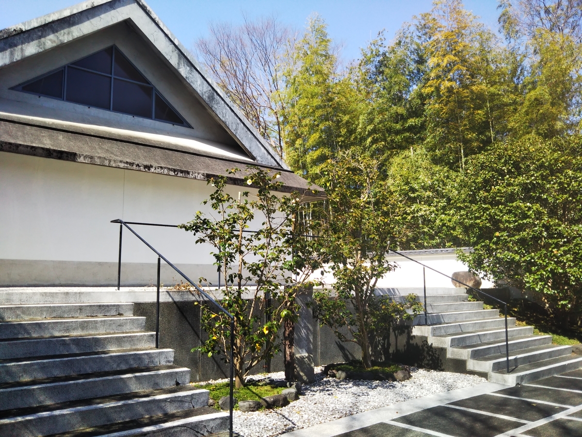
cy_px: 218
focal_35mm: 30
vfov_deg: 46.8
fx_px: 504
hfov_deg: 60.0
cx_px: 291
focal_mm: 4
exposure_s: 1/556
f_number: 2.2
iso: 20
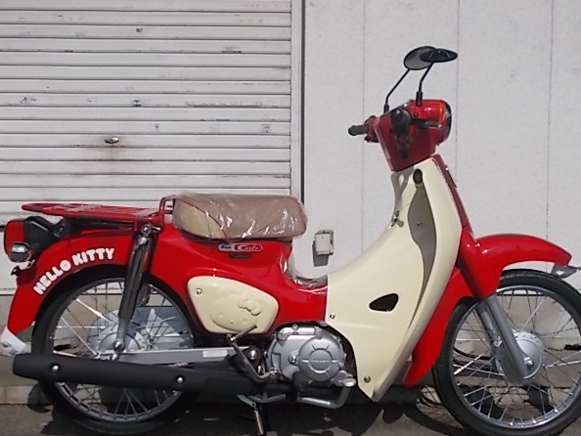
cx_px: 299
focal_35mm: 42
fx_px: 705
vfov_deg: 34.4
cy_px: 228
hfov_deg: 44.8
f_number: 9.8
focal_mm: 6.9
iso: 80
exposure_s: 1/320
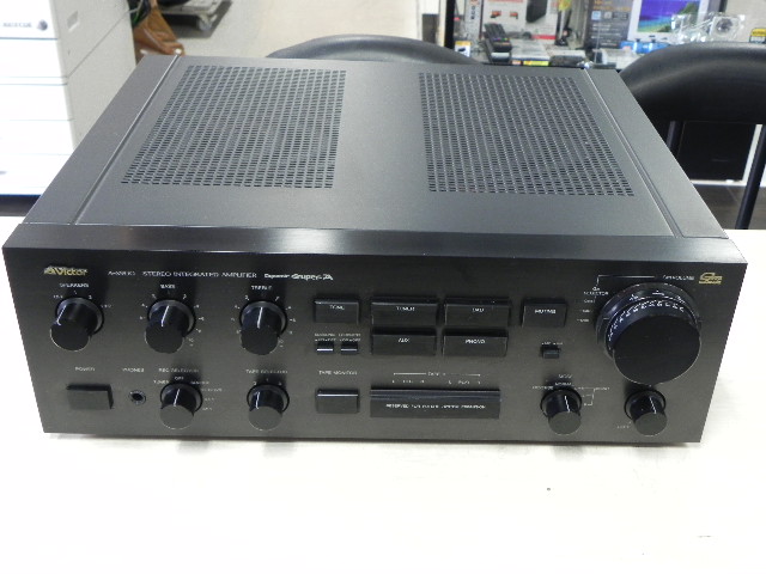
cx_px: 383
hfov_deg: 45.8
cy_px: 287
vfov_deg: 35.1
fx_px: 907
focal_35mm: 41
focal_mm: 7.3
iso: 400
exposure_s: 1/15
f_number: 3.2
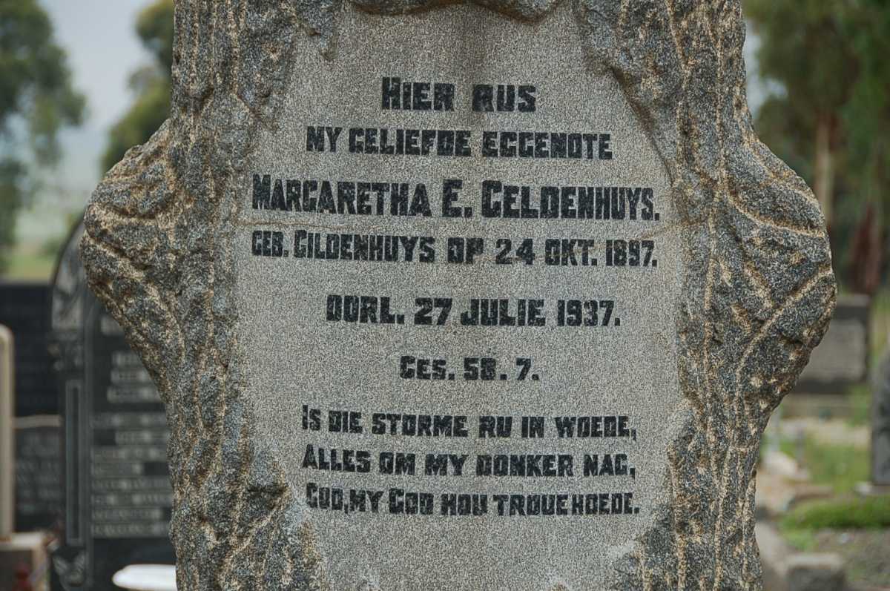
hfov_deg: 14.4
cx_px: 445
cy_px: 296
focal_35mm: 142
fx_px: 3519
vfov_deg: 9.6
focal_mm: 95
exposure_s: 1/500
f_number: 5.6
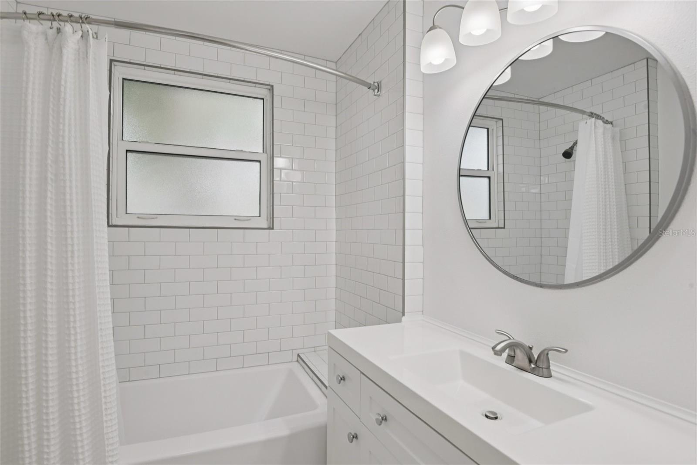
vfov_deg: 67.4
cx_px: 348
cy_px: 232
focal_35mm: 18
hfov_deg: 90.0
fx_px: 348
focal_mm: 18
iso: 400
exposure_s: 1/100
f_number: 8
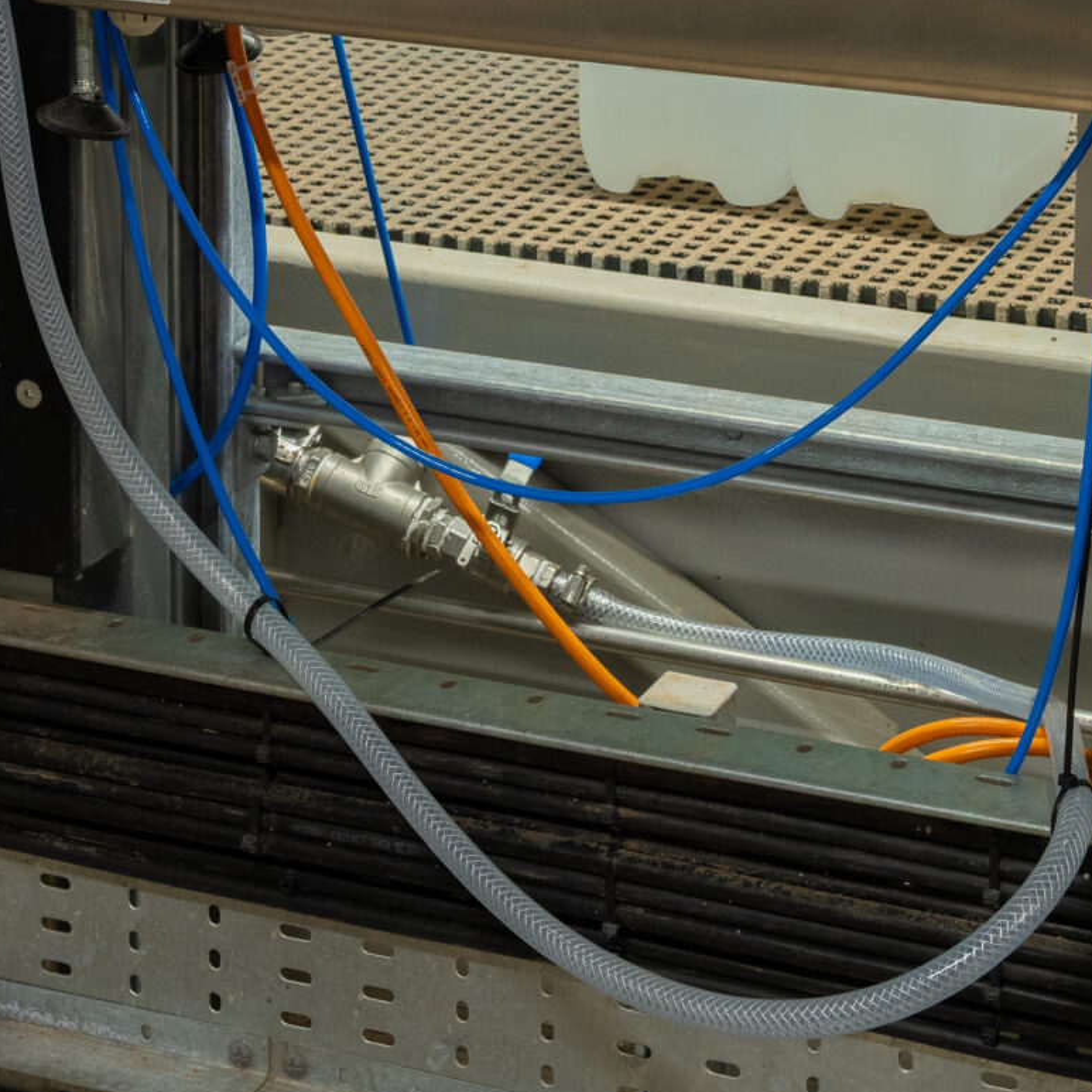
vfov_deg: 15.1
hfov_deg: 16.3
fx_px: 3819
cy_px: -537
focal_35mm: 107
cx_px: 680
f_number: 8
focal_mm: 38
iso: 400
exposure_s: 1/10
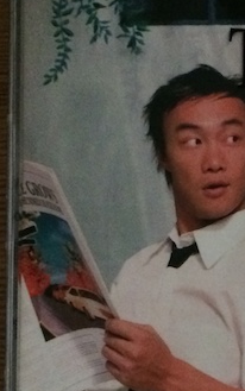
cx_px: 341
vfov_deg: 21.0
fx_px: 1056
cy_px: 193
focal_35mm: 99
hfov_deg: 12.7
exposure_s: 1/15
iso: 500
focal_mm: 4.12
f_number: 2.2
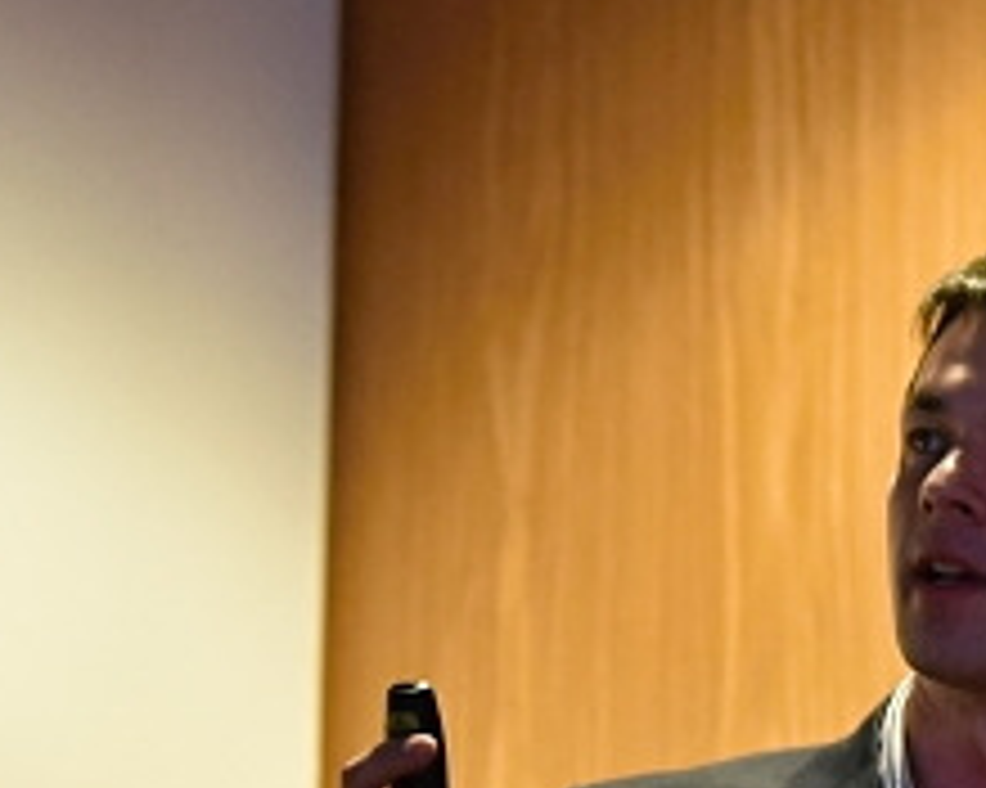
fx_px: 5630
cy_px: 1049
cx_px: 194
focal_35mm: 193
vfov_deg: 7.9
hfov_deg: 10.0
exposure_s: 1/400
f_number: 2.5
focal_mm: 50
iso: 4000
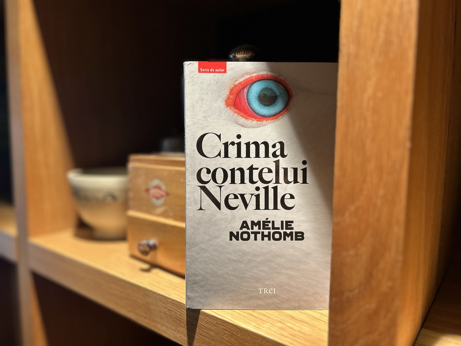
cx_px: 230
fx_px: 346
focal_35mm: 26
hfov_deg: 67.3
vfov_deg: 53.1
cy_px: 173
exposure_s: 1/100
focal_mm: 5.7
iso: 100
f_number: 1.5
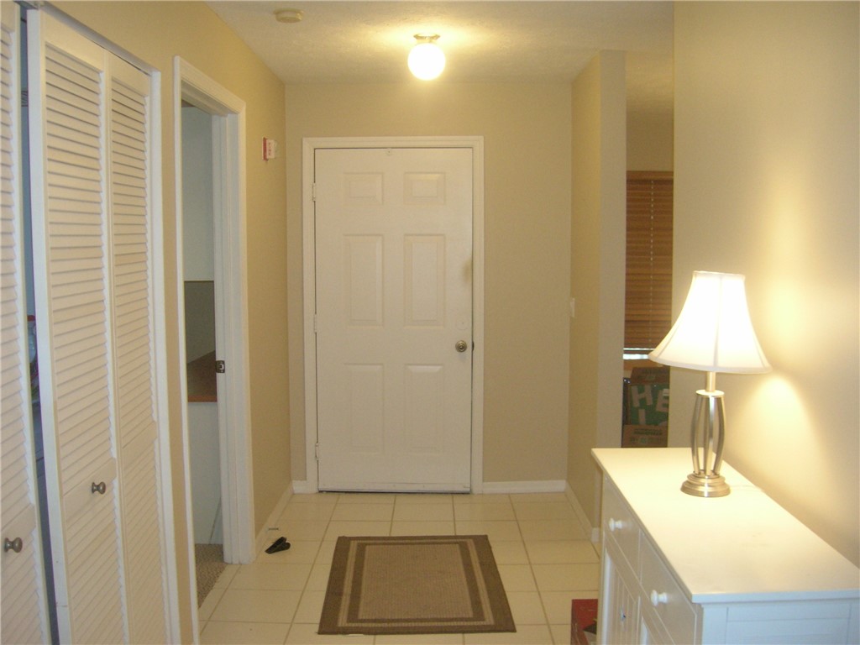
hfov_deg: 54.0
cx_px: 430
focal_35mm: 34
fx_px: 845
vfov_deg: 41.8
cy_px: 322
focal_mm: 5.7
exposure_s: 1/29.8
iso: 180
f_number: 2.9
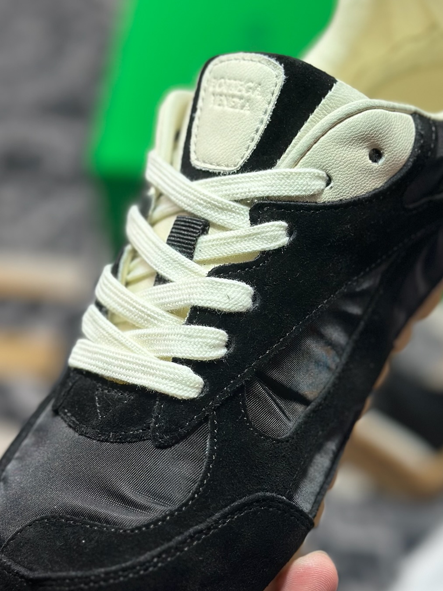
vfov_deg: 26.7
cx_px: 259
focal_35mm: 73
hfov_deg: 20.1
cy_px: 326
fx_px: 1246
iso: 80
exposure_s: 1/414
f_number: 1.78
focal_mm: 6.86
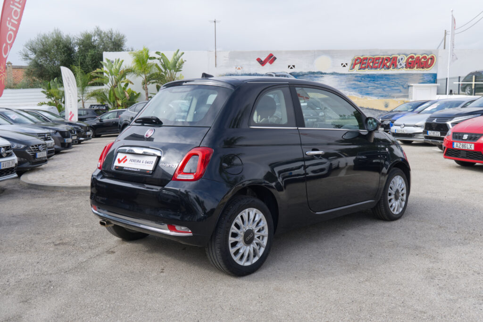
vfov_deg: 38.9
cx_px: 242
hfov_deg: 55.8
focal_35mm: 34
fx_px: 456
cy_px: 161
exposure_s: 1/160
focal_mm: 22.8
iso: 160
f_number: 9
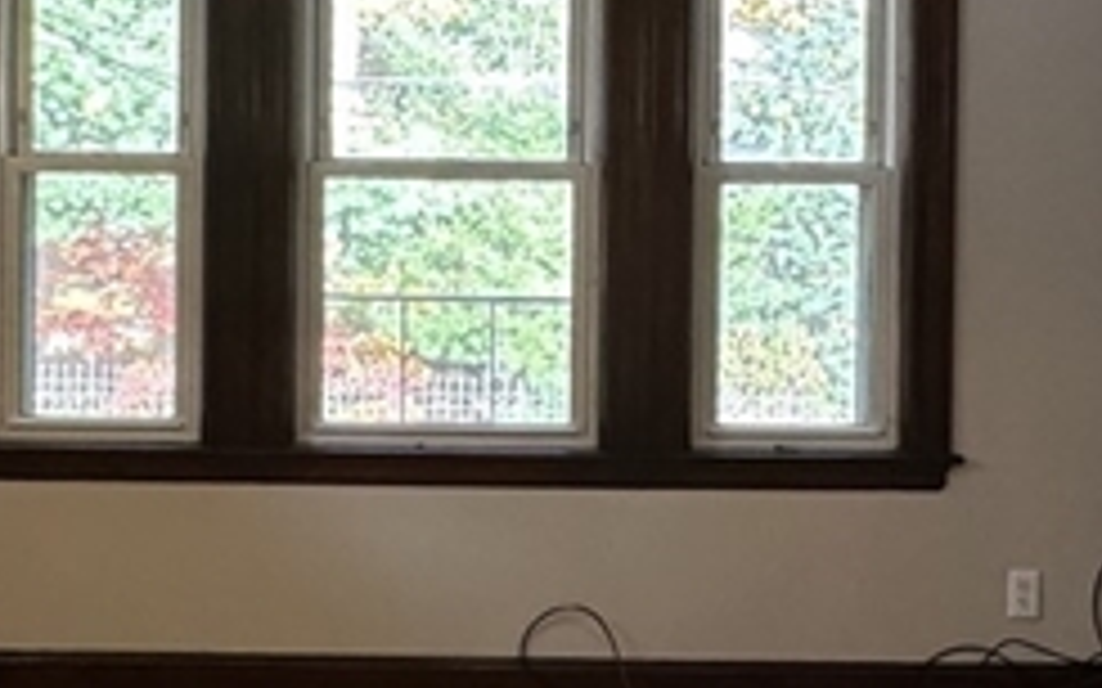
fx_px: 1862
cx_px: 544
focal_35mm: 62
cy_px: 220
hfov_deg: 33.0
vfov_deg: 20.9
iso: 250
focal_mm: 2.22
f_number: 2.2
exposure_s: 1/120
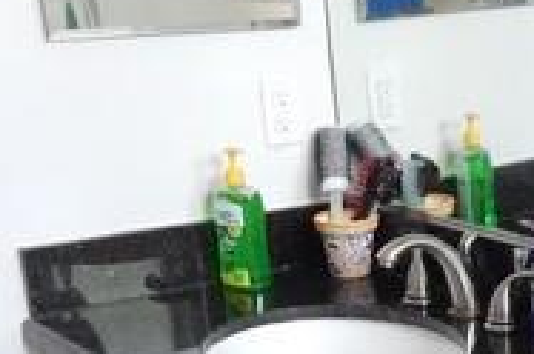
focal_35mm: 82
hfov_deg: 23.2
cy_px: 414
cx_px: 594
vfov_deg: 16.0
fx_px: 1214
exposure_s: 1/30
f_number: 3
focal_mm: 4
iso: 400
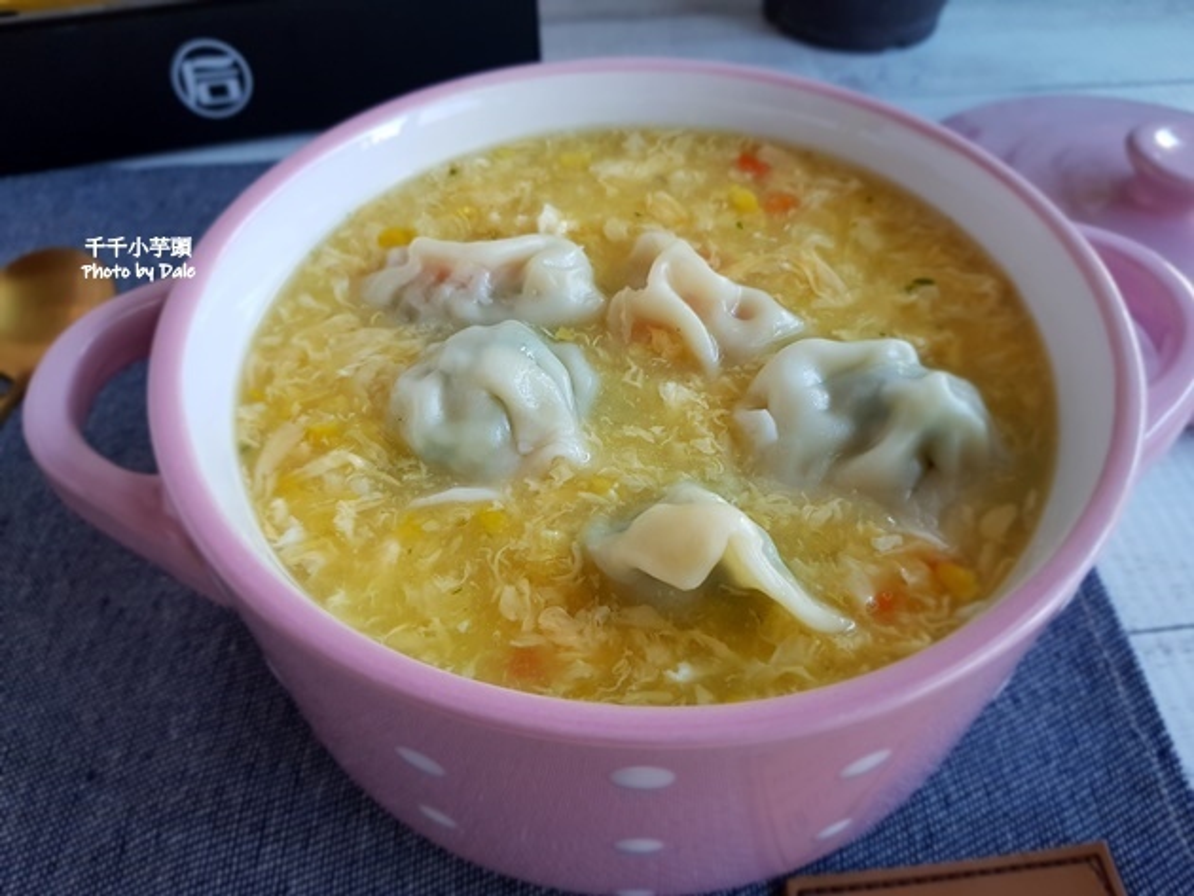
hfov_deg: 67.3
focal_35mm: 26
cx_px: 597
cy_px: 448
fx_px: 897
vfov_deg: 53.1
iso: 64
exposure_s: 1/50
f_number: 1.7
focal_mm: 4.3
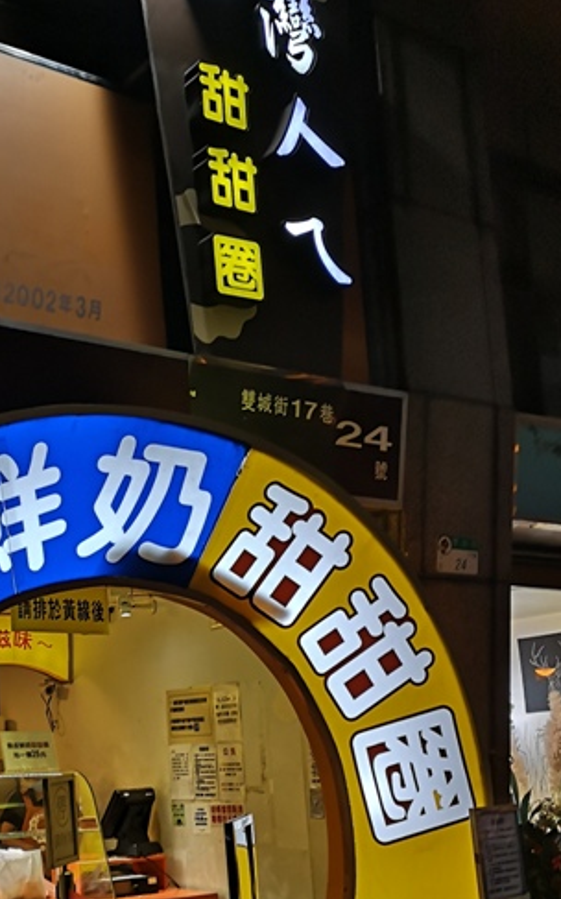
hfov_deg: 26.7
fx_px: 1151
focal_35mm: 47
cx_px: 81
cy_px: 587
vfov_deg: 42.2
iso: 80
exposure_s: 1/60
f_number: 1.8
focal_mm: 3.95
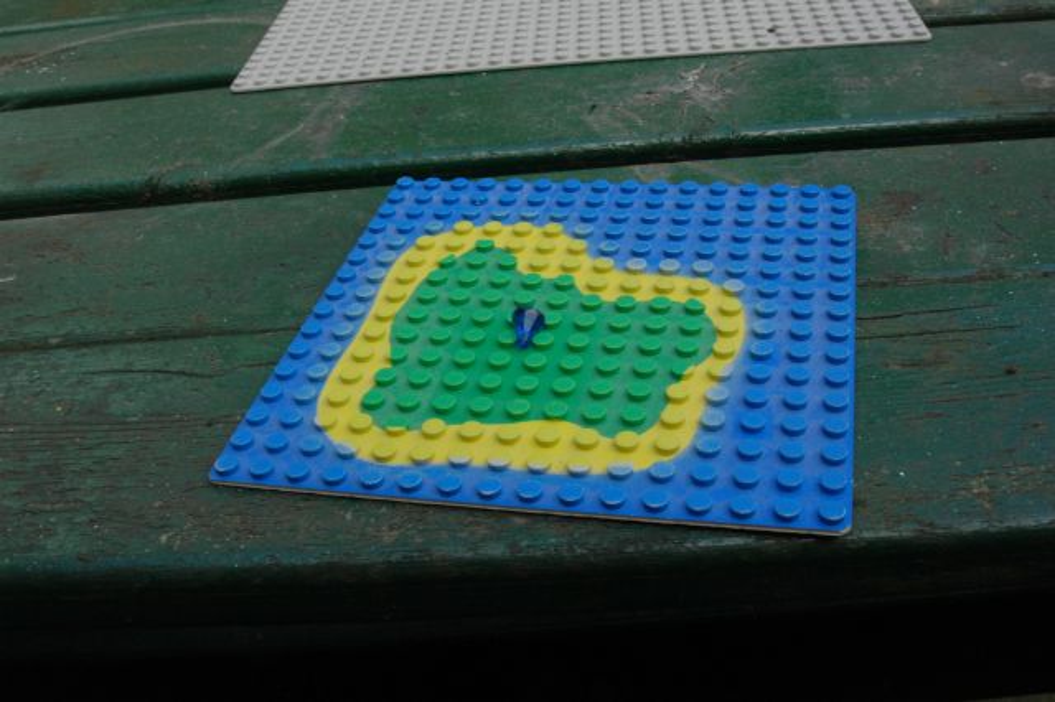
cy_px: 351
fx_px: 1230
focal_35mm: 42
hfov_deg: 46.4
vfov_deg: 31.9
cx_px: 528
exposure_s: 1/30
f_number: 22
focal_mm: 28
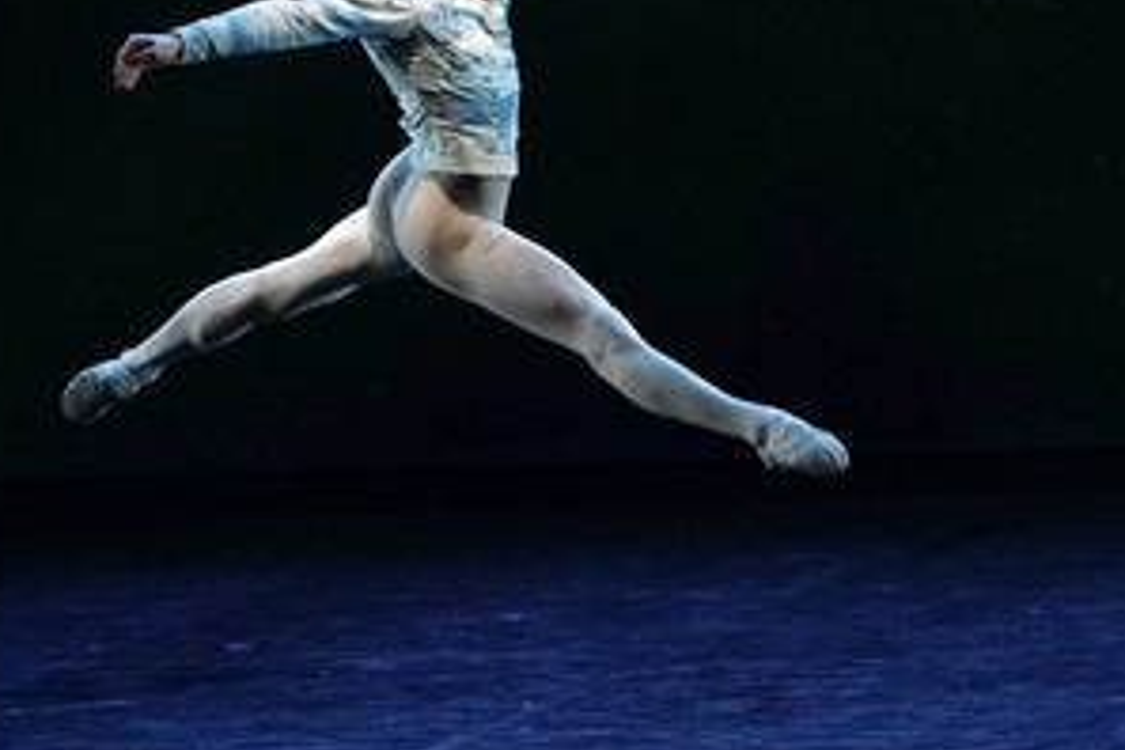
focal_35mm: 369
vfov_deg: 3.7
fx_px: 11530
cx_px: 434
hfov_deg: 5.6
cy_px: 239
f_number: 6.3
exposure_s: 1/500
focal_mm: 243
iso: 6400
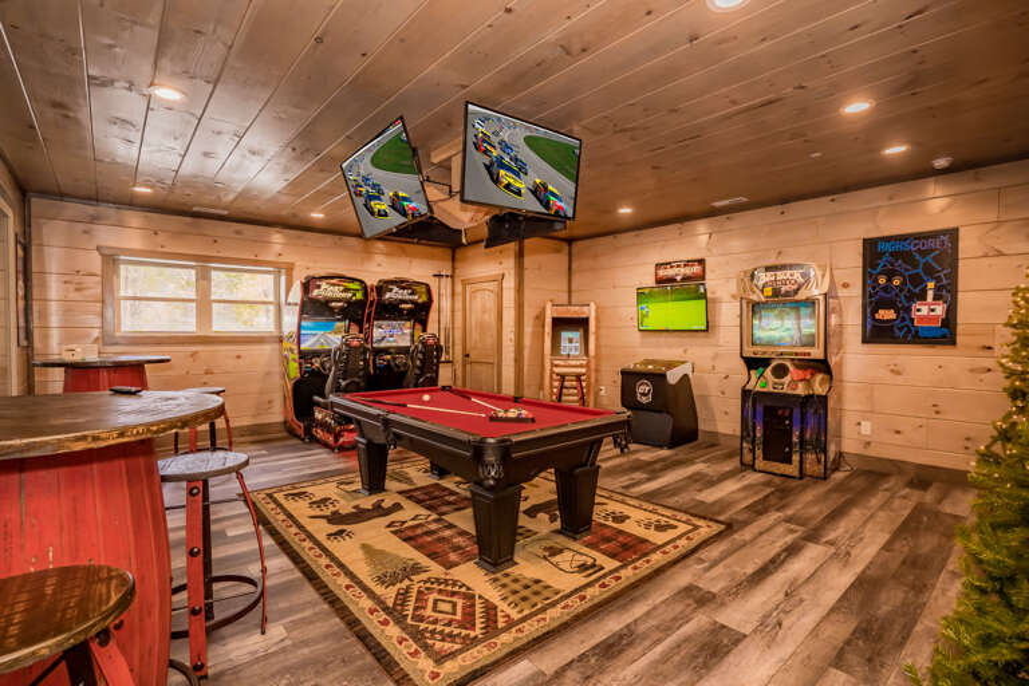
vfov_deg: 73.7
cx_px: 514
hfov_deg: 96.7
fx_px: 457
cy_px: 343
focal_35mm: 16
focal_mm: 16
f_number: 6.3
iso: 1250
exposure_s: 1/100
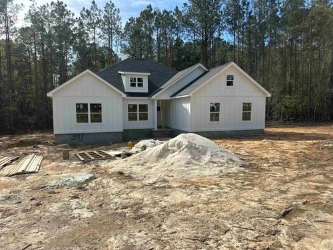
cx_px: 166
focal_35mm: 24
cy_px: 125
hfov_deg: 71.6
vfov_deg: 56.8
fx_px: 231
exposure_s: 1/3861
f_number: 1.78
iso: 80
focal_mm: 6.86
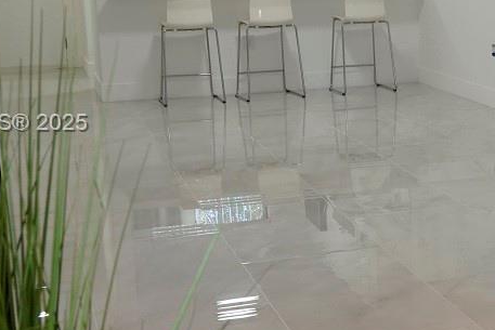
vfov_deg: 16.3
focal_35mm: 84
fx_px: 1155
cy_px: 125
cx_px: 608
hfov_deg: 22.2
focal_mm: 24
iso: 1000
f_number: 4
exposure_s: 1/160
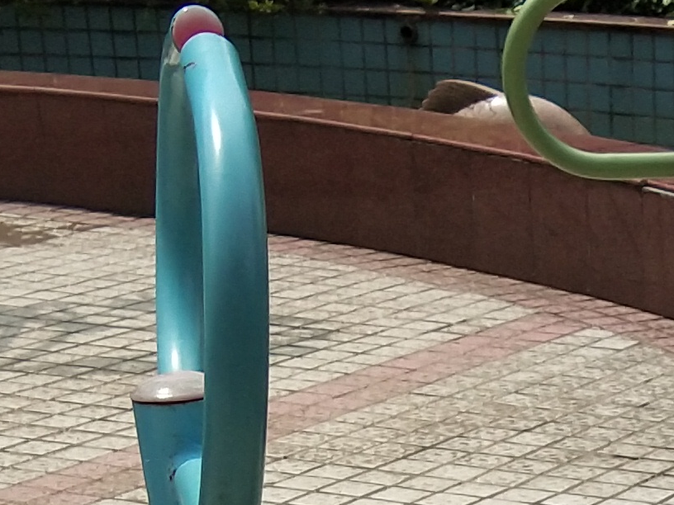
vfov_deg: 8.9
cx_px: 851
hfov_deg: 12.2
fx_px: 3076
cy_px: 1007
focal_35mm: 158
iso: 50
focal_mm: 3.69
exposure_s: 1/1555
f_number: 2.2
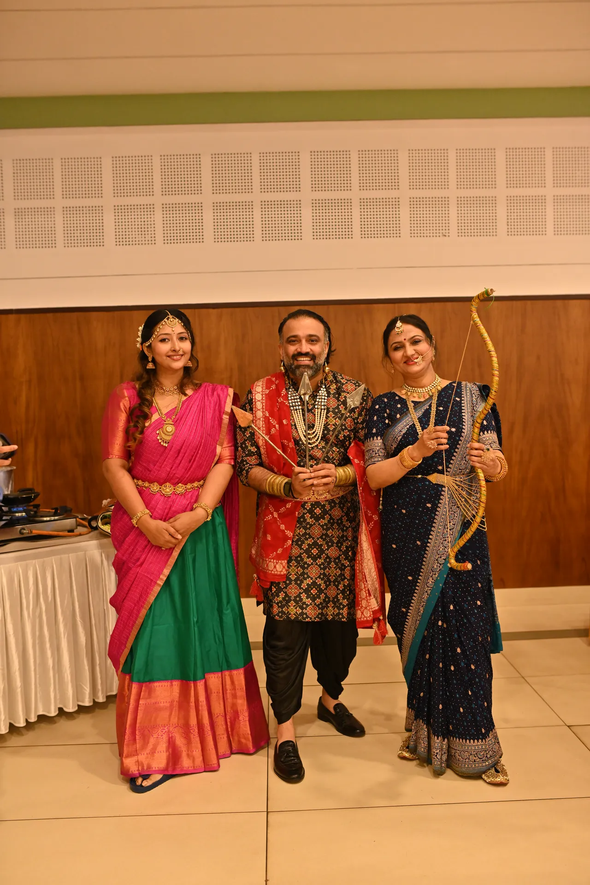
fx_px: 860
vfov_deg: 54.4
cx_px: 295
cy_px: 442
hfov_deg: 37.9
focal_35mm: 35
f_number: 2.2
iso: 1250
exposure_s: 1/200
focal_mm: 35
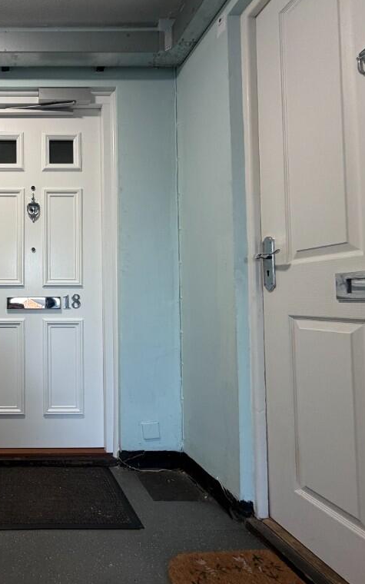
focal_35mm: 20
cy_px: 290
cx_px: 18
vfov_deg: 85.1
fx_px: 318
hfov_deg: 50.7
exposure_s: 1/121
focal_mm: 2.22
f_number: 2.2
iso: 160
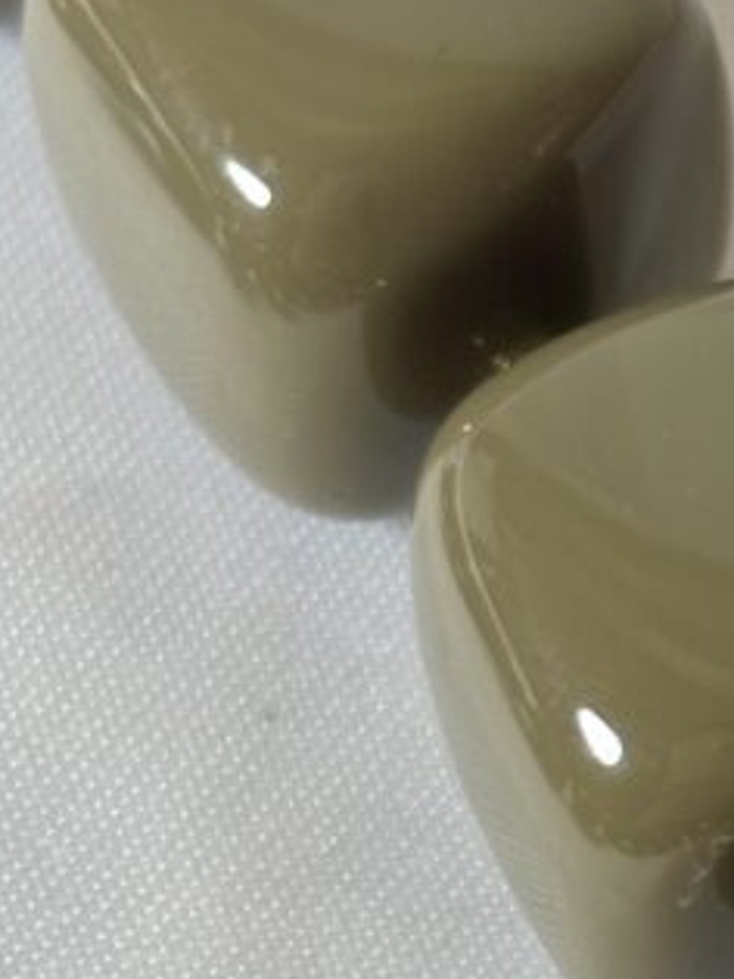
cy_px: 1010
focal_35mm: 169
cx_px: 1110
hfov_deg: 8.6
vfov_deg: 11.6
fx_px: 4781
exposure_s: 1/100
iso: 25
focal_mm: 5.96
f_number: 1.6
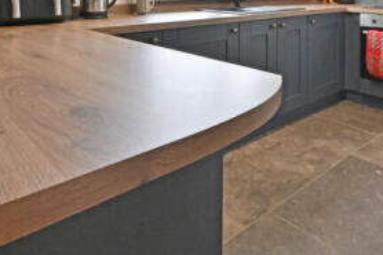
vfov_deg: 35.2
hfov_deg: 56.9
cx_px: 227
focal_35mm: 33
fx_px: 351
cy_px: -14
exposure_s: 1/25
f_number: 18
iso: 2500
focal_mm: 14
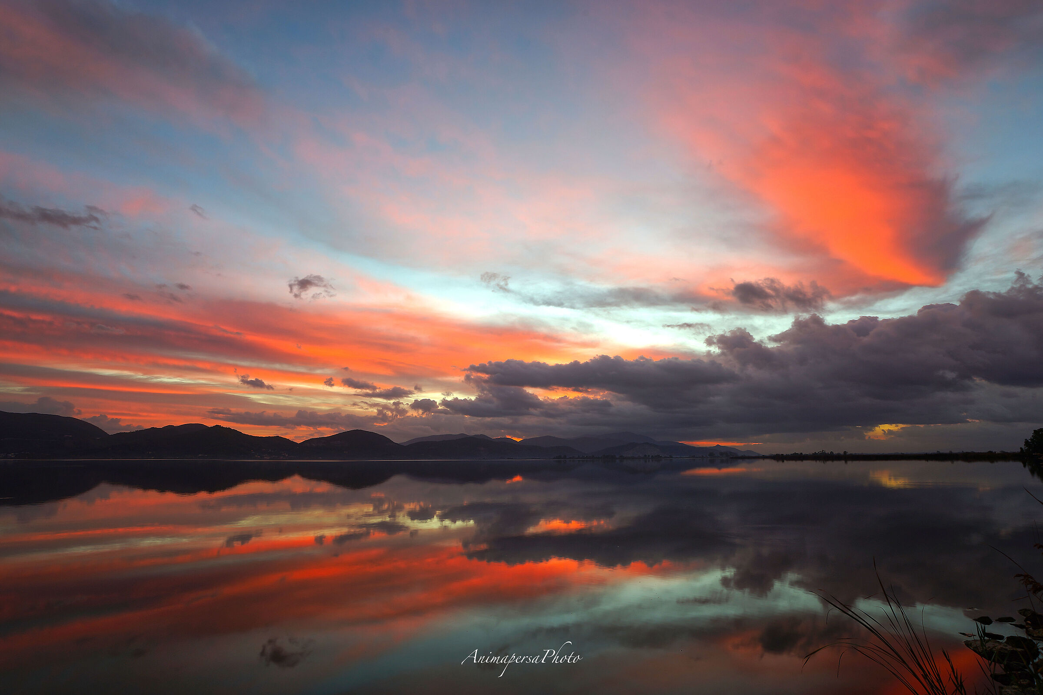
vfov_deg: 67.4
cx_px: 522
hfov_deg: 90.0
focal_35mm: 18
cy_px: 348
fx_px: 521
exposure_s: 1/2
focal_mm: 18
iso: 50
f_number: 11
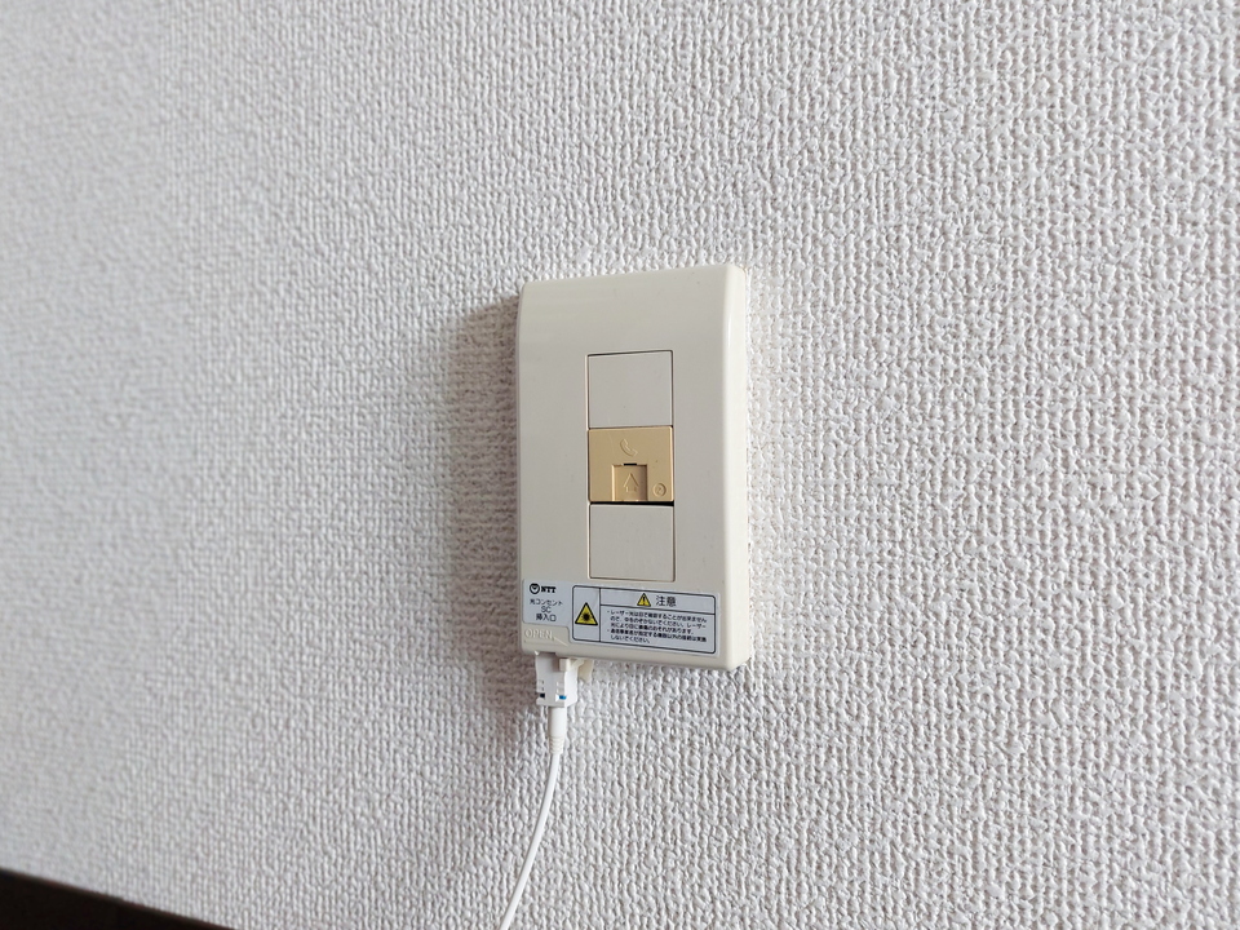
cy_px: 465
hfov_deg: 71.6
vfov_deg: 56.8
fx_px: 860
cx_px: 620
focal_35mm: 24
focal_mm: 5.23
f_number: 1.8
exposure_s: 1/24
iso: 125
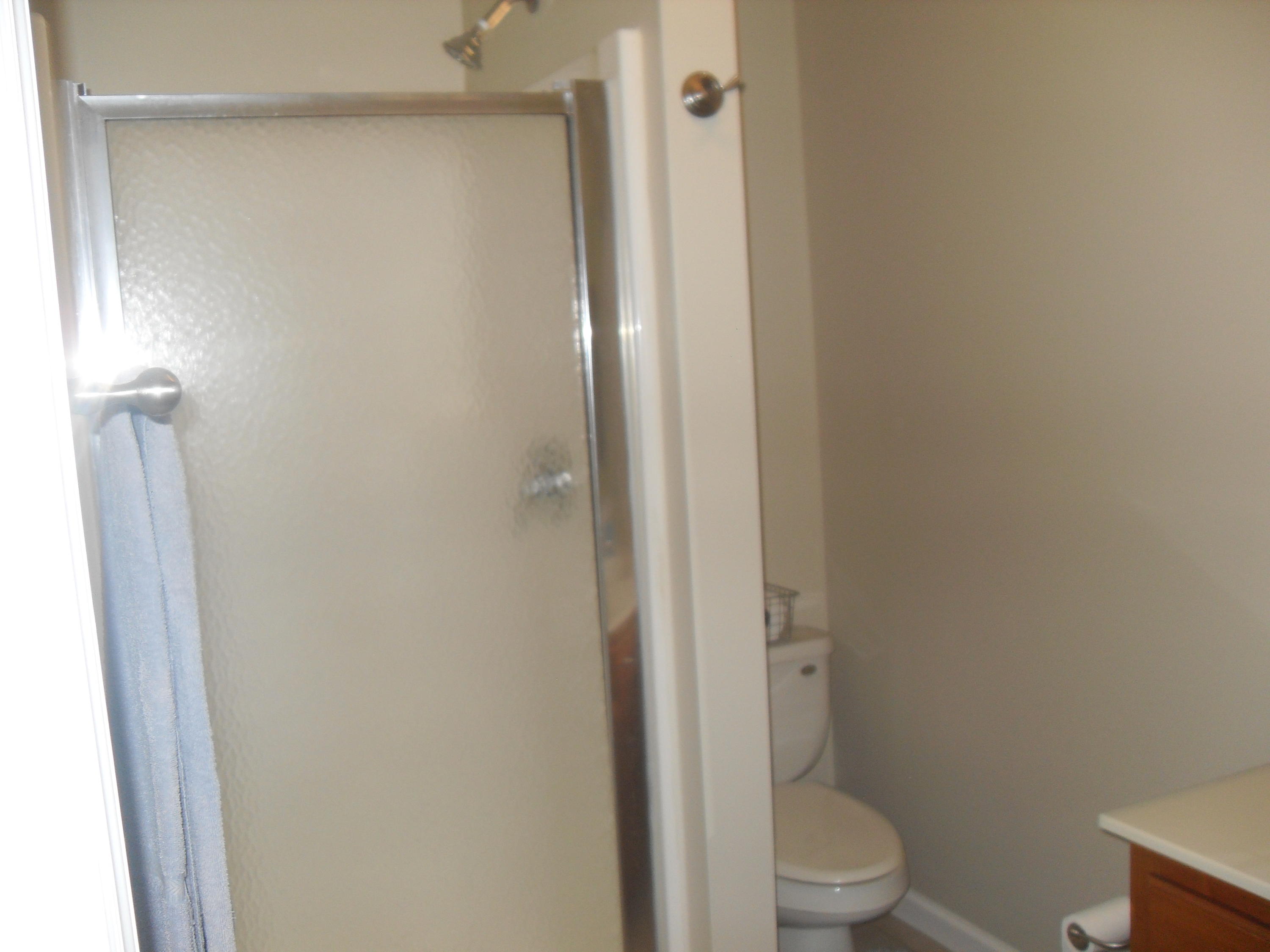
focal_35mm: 34
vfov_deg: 41.8
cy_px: 476
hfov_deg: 54.0
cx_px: 635
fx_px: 1247
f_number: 2.8
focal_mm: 6.3
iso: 100
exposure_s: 1/45
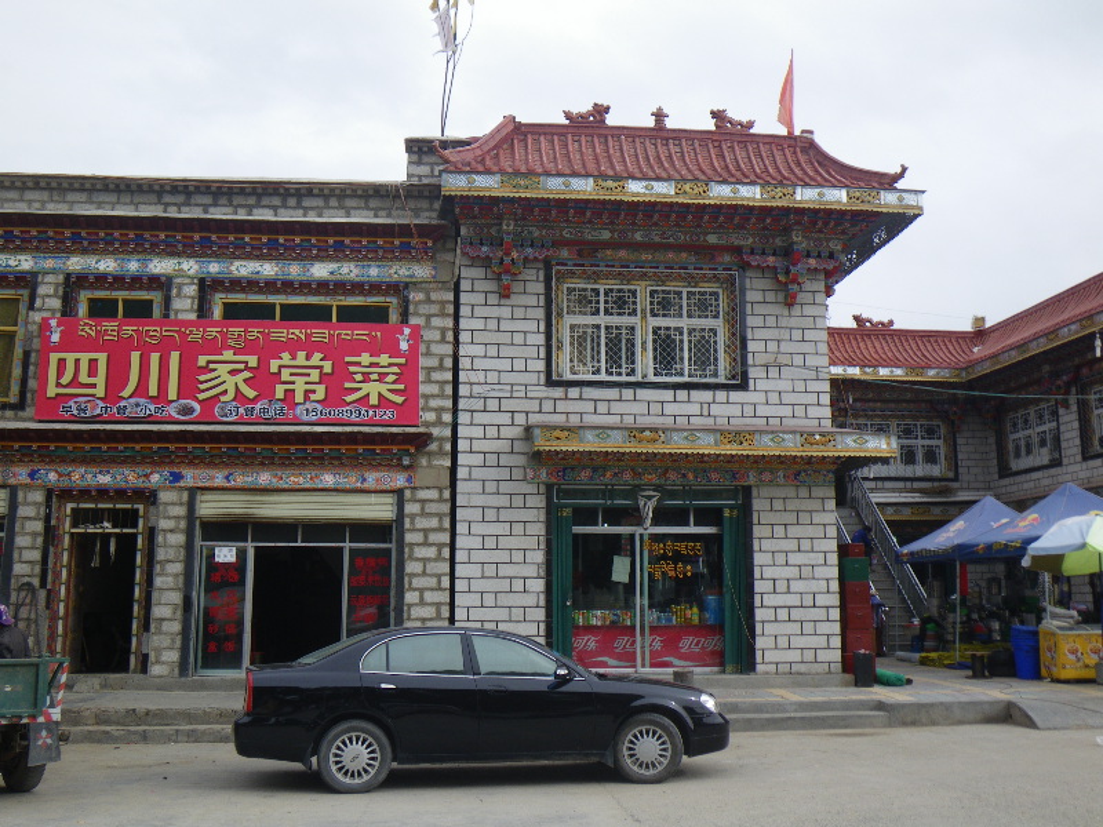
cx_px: 552
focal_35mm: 34
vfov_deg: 41.8
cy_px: 414
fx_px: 1083
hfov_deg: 54.0
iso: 50
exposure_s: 1/160
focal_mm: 6.1
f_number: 4.6
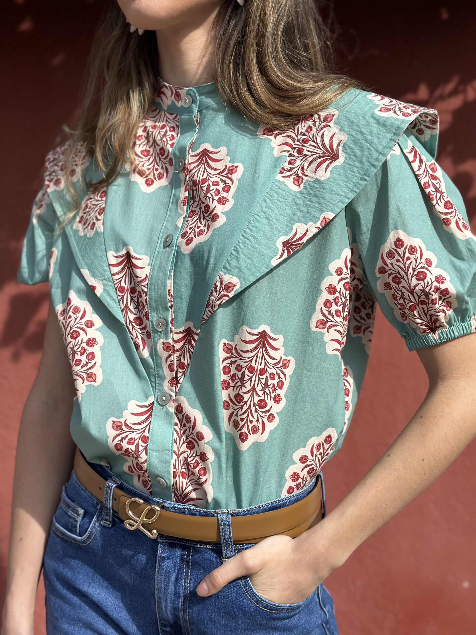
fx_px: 880
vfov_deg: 39.7
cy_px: 318
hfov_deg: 30.3
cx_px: 238
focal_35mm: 48
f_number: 1.78
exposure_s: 1/6211
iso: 100
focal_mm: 6.86
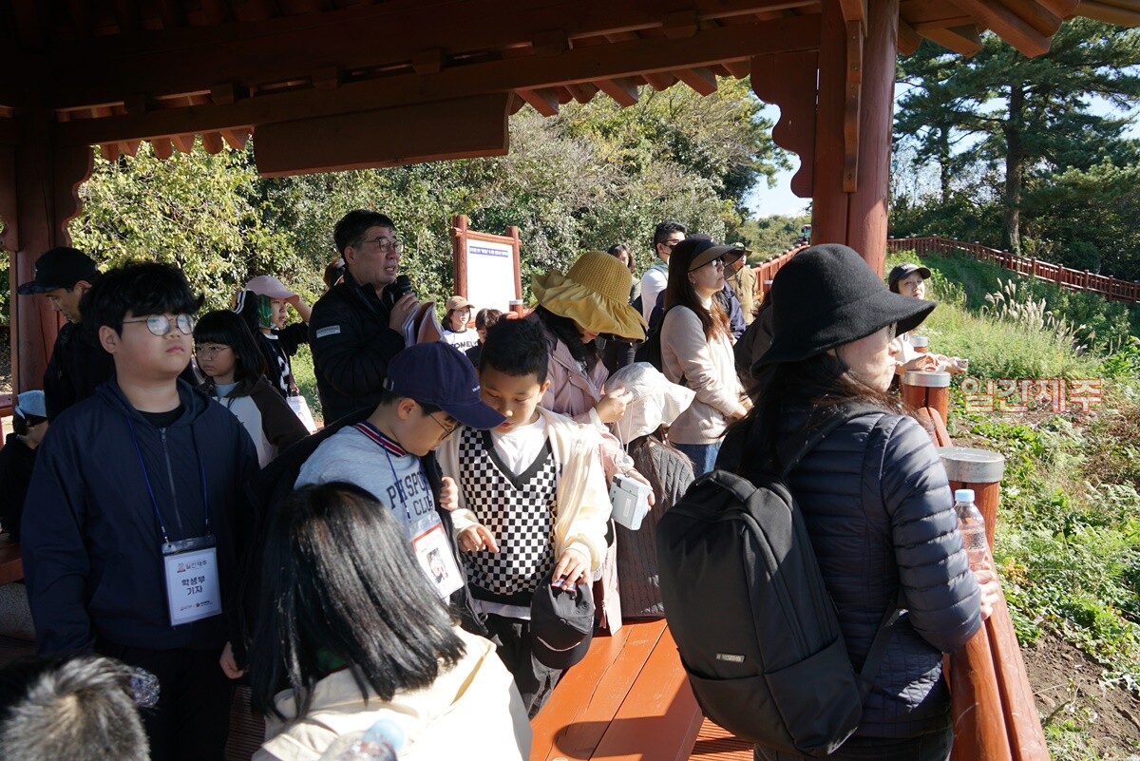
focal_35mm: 27
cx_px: 570
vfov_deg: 48.0
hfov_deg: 67.4
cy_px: 380
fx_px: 855
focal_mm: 18
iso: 100
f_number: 4.5
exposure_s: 1/320
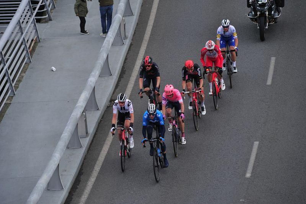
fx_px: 2559
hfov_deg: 6.8
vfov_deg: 4.6
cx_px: 153
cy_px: 102
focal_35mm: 301
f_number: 5
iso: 400
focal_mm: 300
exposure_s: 1/1000
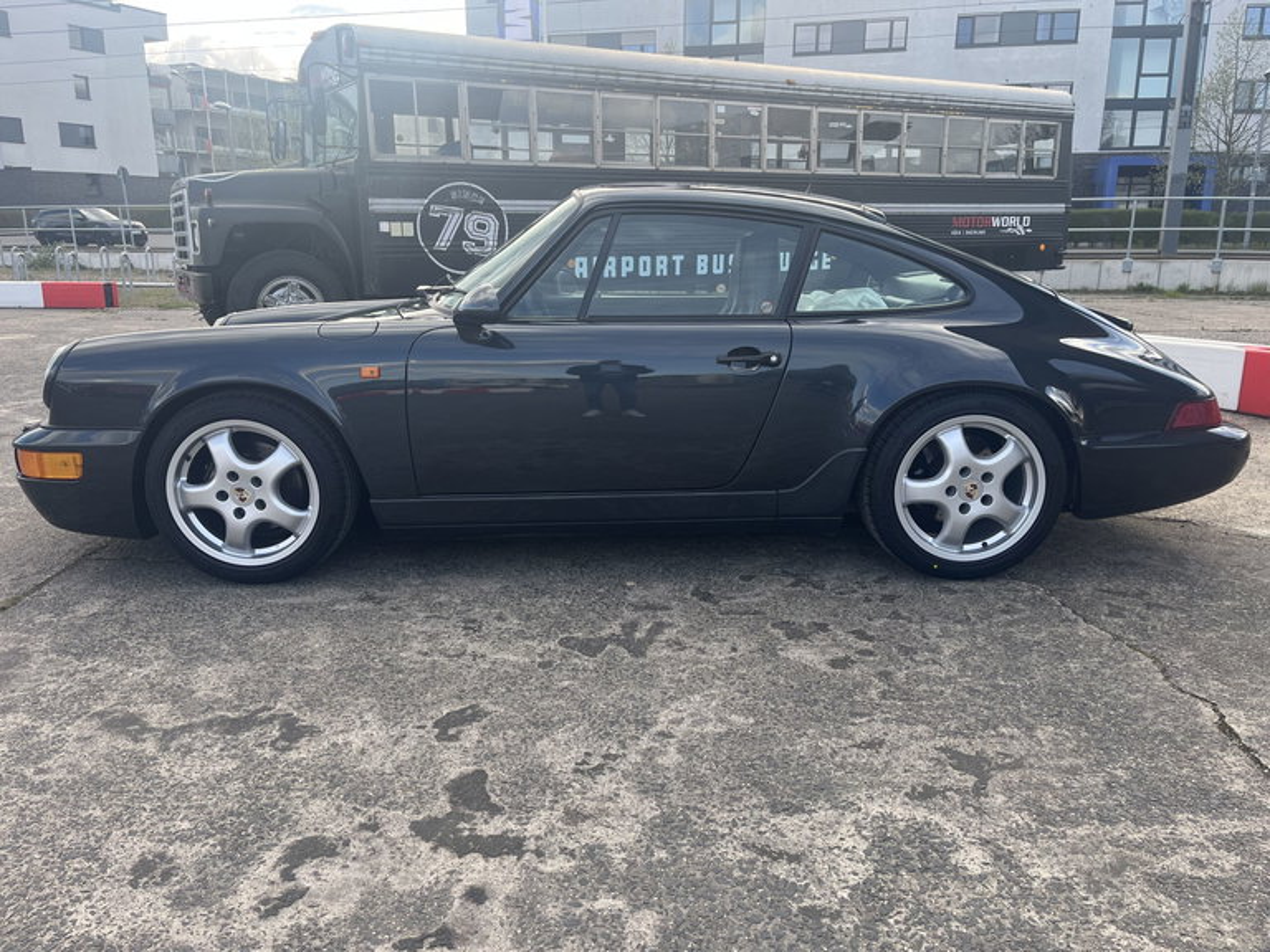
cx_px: 635
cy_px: 476
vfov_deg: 53.1
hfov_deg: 67.3
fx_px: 954
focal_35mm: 26
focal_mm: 5.1
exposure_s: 1/608
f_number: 1.6
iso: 50
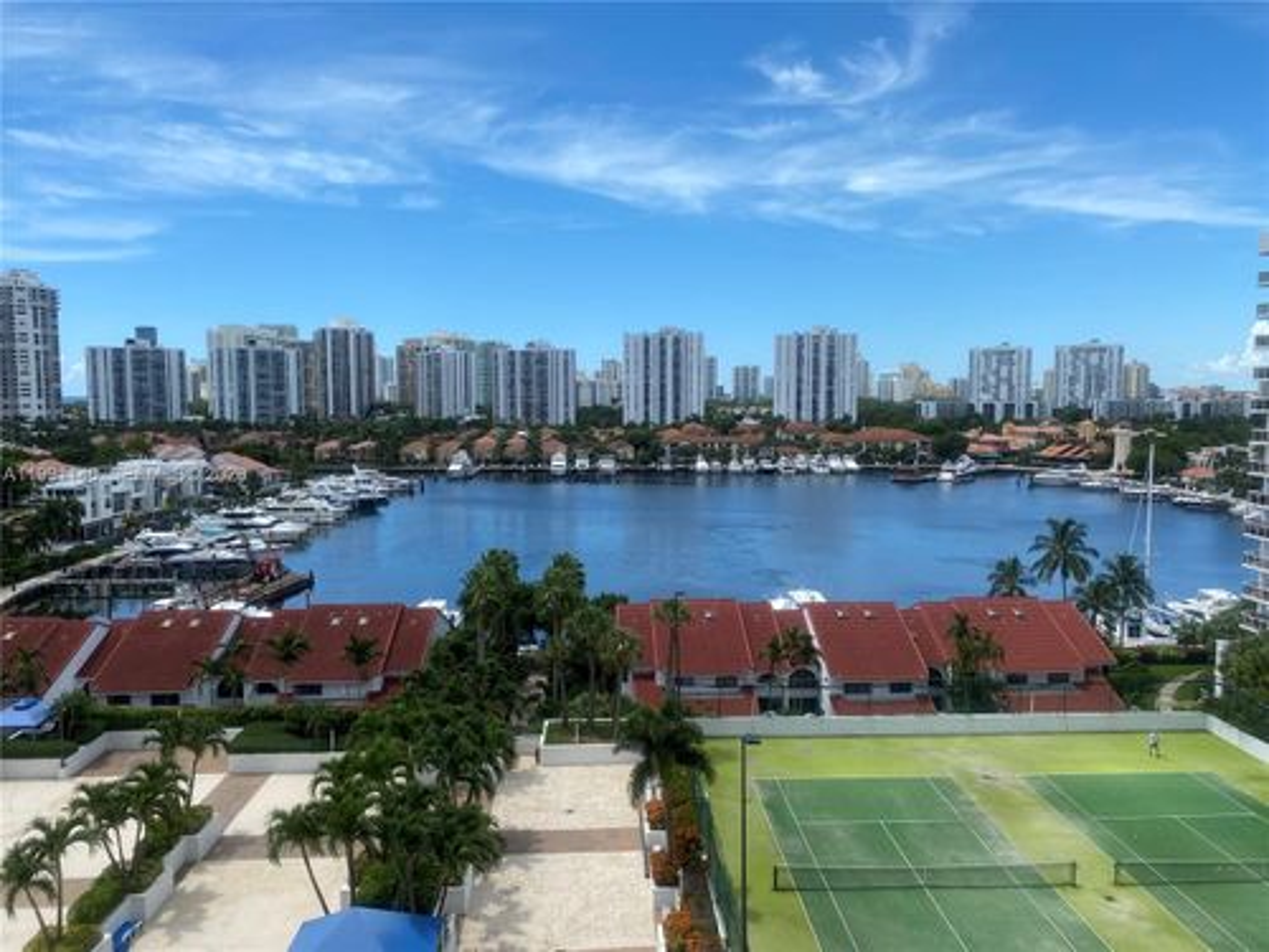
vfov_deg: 53.1
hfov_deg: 67.3
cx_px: 634
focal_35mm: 26
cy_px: 476
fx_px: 953
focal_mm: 4.25
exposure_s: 1/3040
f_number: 1.8
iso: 32
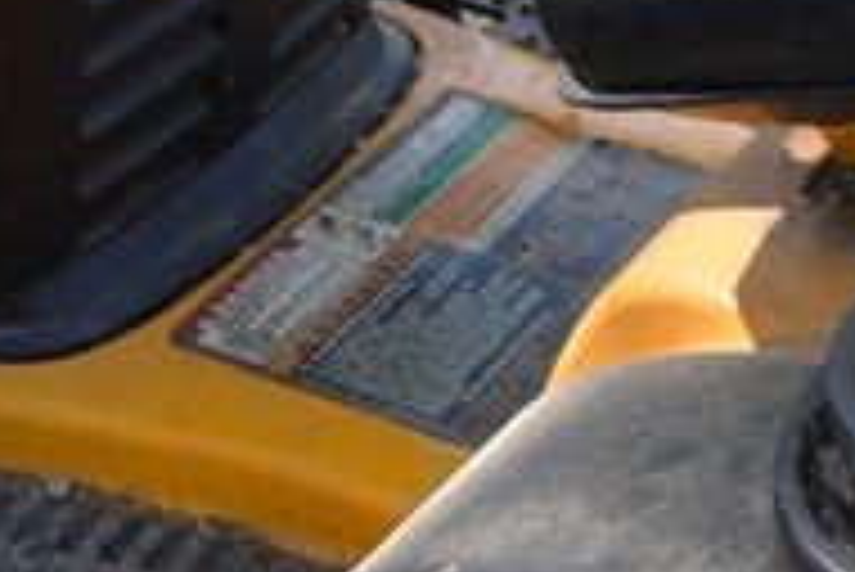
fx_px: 2472
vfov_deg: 12.5
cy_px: -320
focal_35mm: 104
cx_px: 1188
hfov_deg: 18.0
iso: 280
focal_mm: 22
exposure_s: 1/125
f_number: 5.6
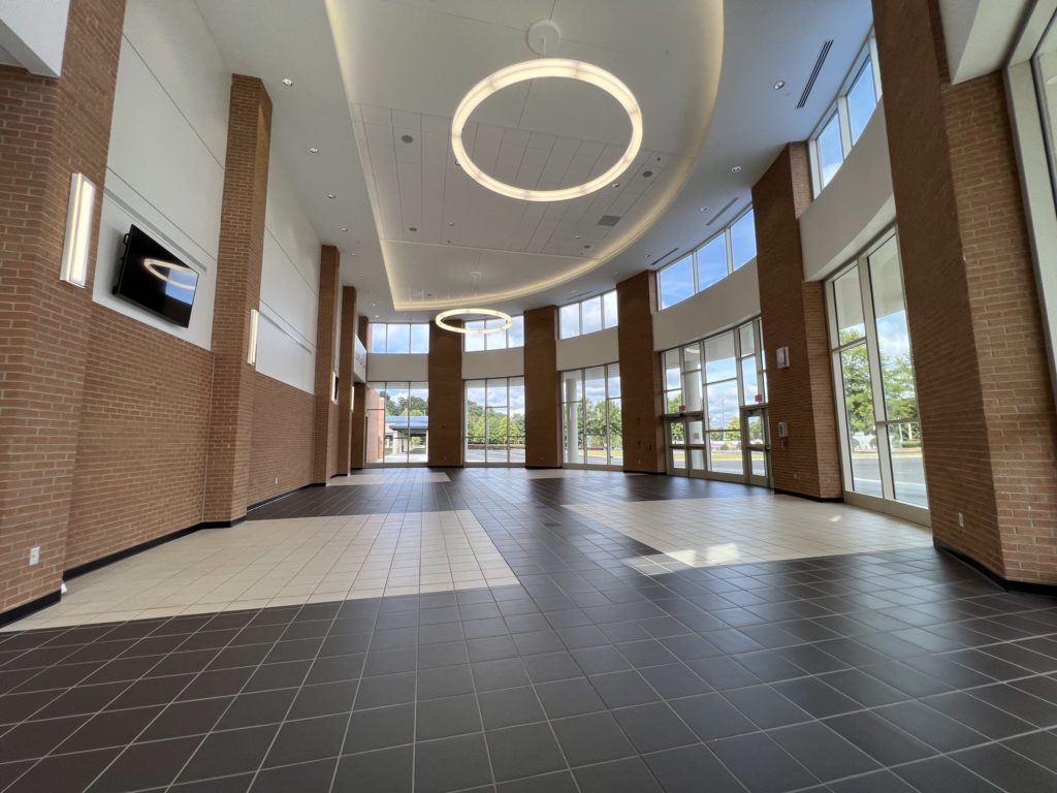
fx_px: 397
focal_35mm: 13
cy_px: 396
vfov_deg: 89.9
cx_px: 528
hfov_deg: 106.2
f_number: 1.8
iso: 32
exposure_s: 1/202
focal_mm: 1.57
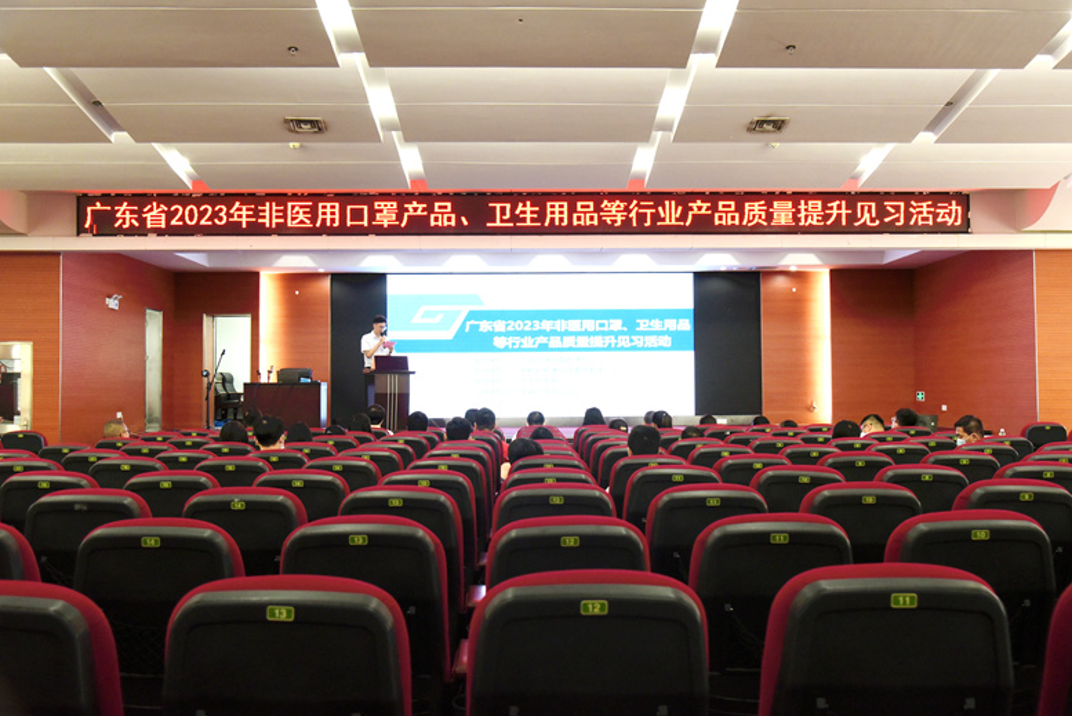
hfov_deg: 54.4
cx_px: 546
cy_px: 352
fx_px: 1043
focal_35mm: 35
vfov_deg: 37.9
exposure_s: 1/80
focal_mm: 34
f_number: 5
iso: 1600
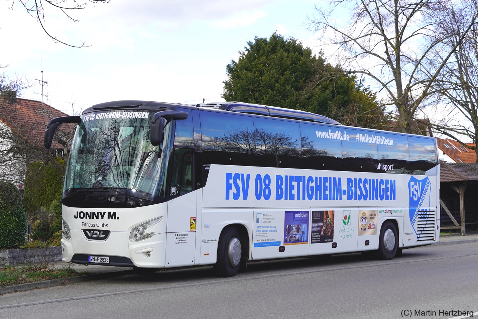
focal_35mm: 68
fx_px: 896
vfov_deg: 20.2
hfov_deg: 29.9
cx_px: 239
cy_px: 160
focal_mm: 45
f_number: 7.1
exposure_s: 1/100
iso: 100
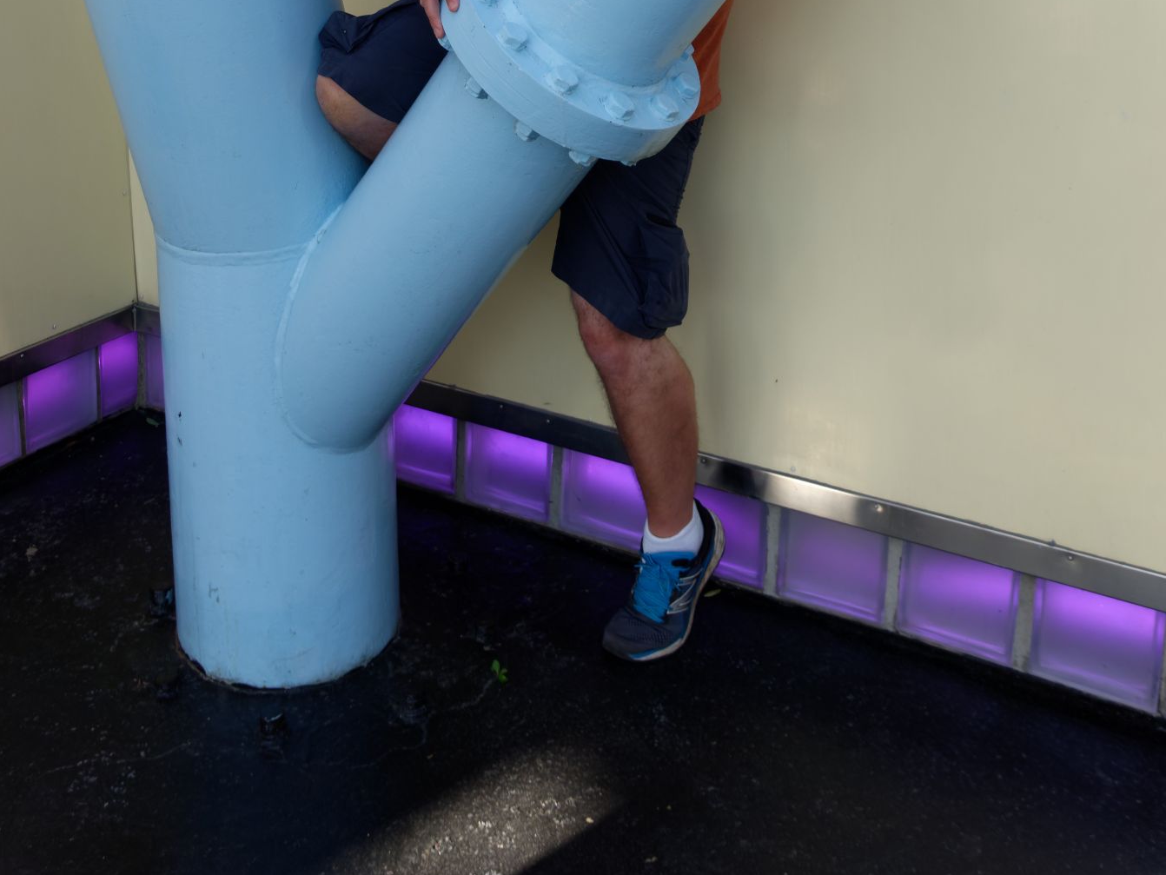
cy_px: 22
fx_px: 1482
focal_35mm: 44
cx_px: 577
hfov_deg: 42.9
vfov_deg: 30.8
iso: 125
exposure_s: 1/250
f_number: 3.2
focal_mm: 11.3
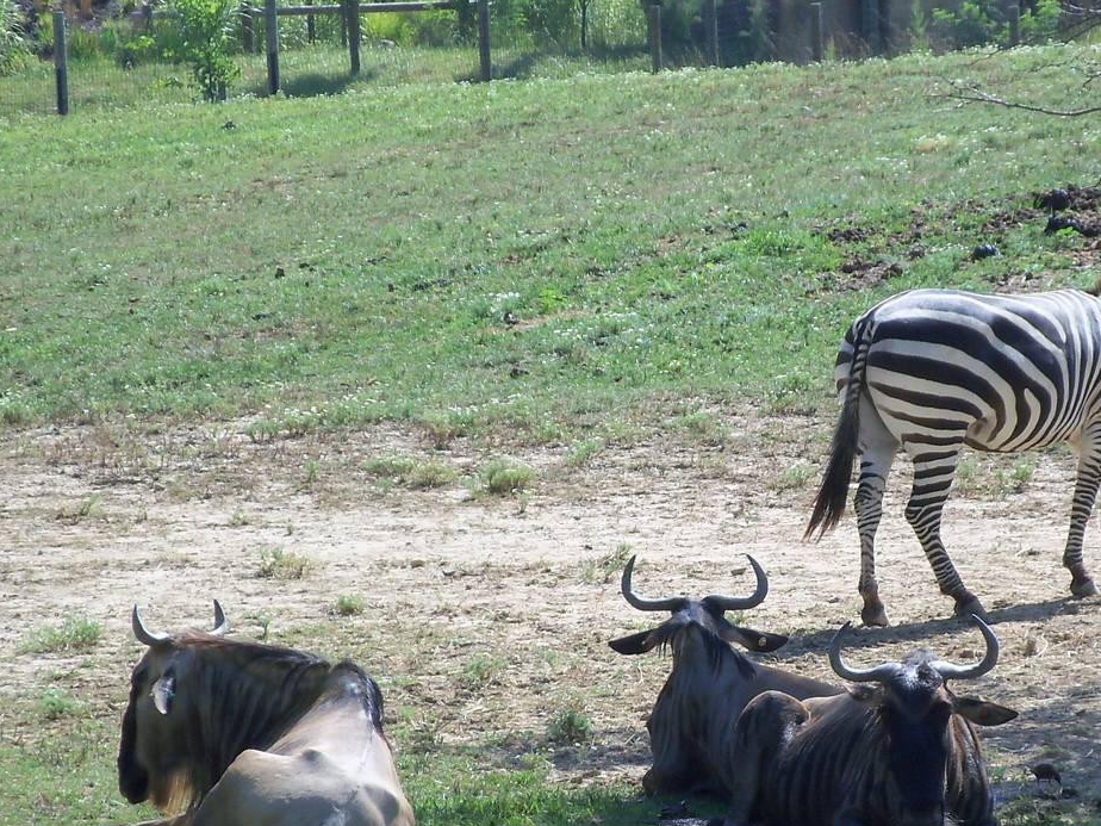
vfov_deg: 4.9
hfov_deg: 6.5
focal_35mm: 303
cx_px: 777
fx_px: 9637
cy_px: 590
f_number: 4.8
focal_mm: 31.3
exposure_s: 1/250
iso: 64
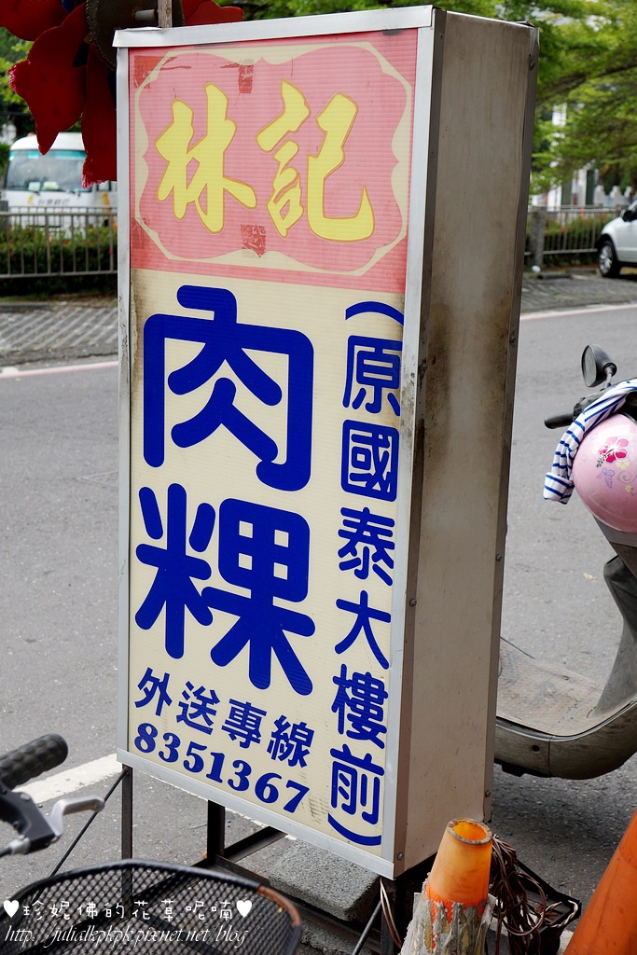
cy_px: 478
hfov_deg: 29.9
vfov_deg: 43.6
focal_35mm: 45
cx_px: 318
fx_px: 1194
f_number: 5.6
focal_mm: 30
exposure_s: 1/200
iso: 100
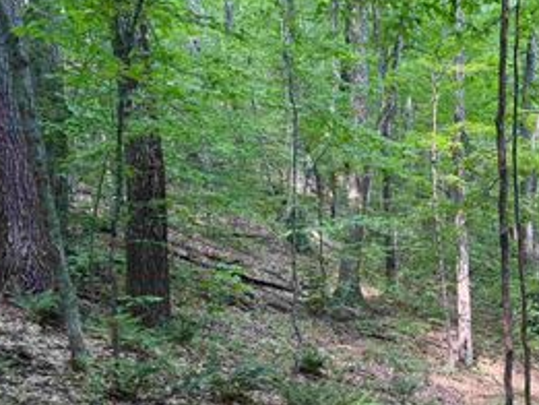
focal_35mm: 46
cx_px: 452
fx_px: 717
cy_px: 332
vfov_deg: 30.7
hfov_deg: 39.2
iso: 100
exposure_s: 1/121
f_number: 1.78
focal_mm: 6.76
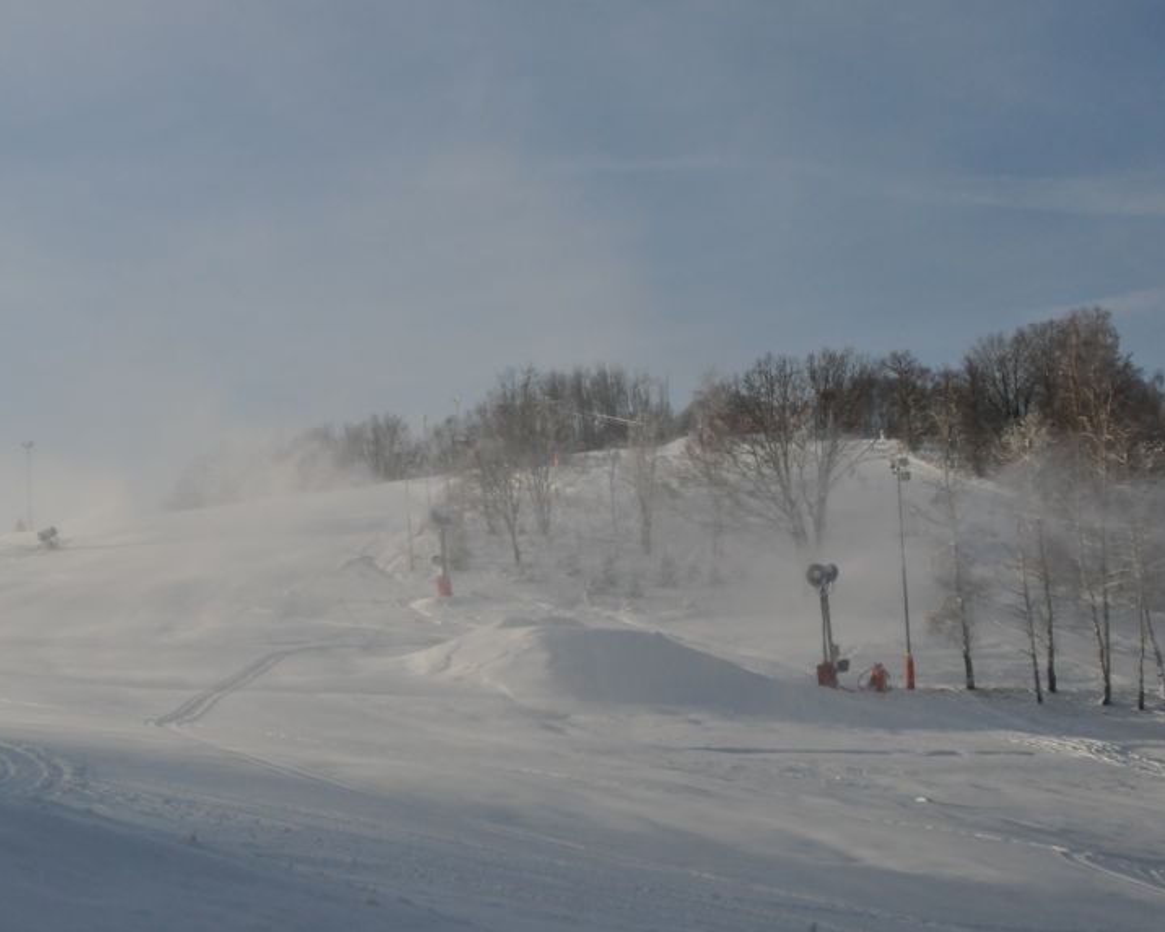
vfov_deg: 27.6
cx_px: 356
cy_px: 408
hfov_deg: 33.7
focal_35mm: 55
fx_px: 1897
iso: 1000
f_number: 5.6
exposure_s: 1/8000
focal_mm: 28
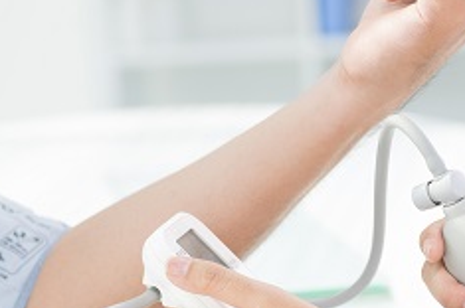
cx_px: 287
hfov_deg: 11.4
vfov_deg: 7.6
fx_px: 2335
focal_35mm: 181
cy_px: 161
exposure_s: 1/160
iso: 100
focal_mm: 85
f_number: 4.5
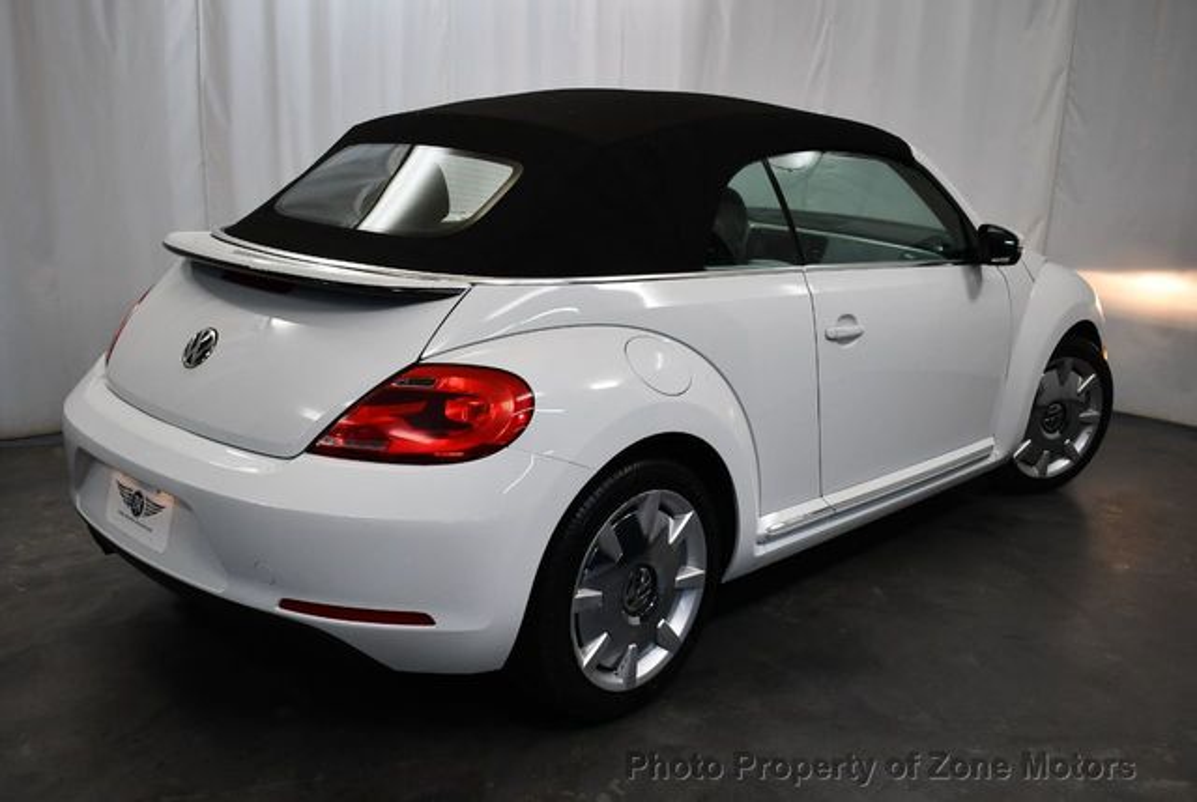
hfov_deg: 53.1
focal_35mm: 36
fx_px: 1199
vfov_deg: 37.0
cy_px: 401
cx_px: 598
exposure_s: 1/250
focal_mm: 18
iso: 720
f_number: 3.5
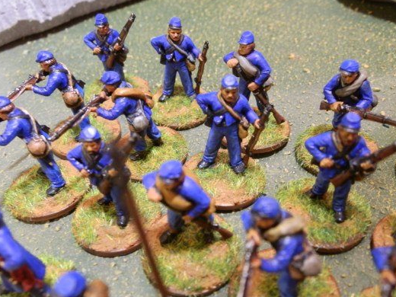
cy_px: 145
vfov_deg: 41.8
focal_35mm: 34
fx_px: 389
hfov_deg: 54.0
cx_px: 200
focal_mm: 5.96
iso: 200
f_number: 3.2
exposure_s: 1/8
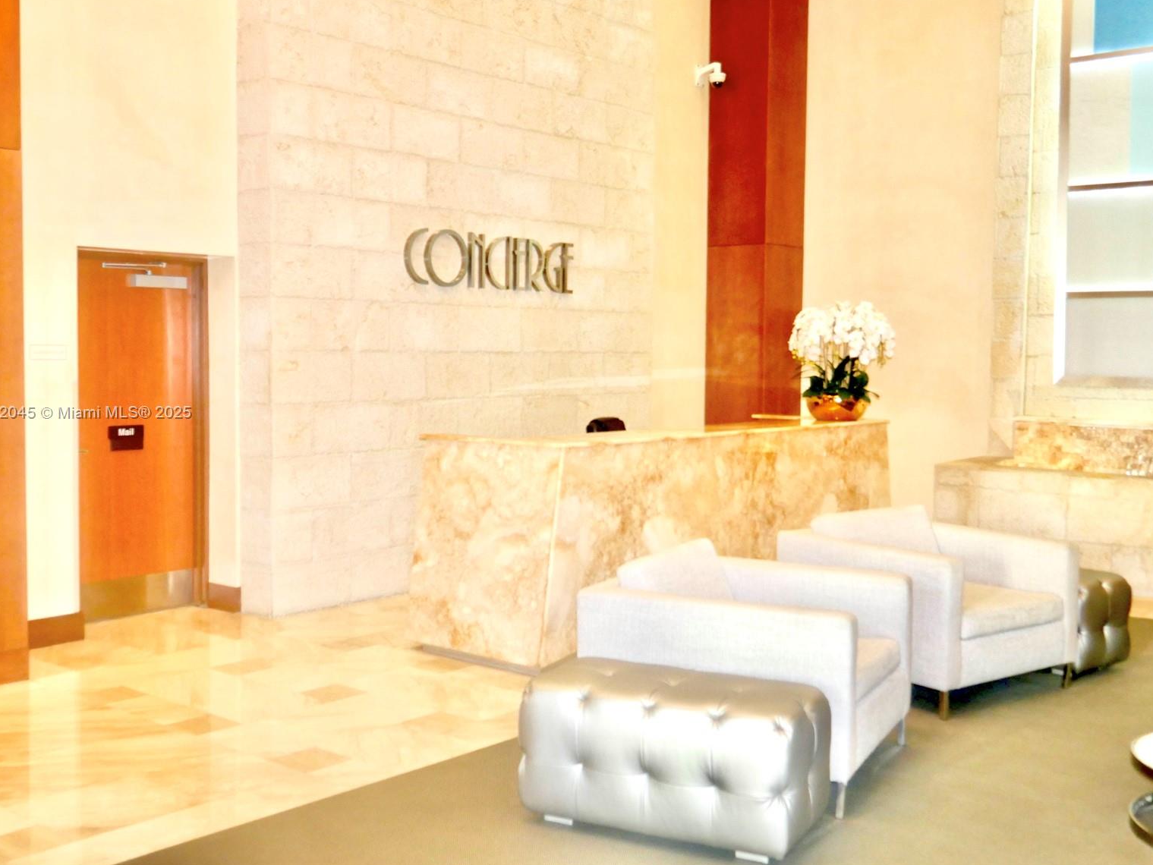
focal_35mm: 40
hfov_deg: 46.8
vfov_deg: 36.0
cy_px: 414
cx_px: 555
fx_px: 1333
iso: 1600
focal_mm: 19
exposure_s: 1/60
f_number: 4.1
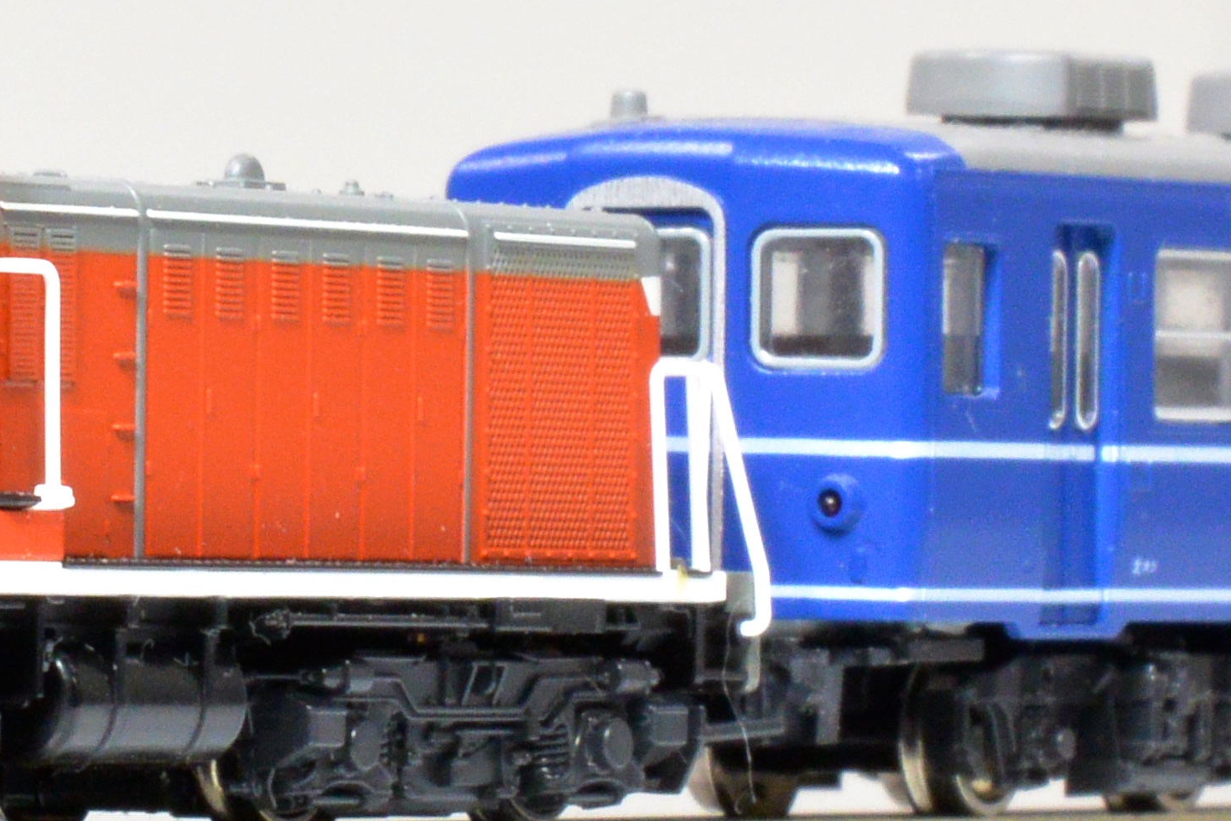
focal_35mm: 339
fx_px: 11592
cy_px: 261
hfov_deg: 6.1
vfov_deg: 4.1
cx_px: 150
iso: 800
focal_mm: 40
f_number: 18
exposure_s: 1/2.5
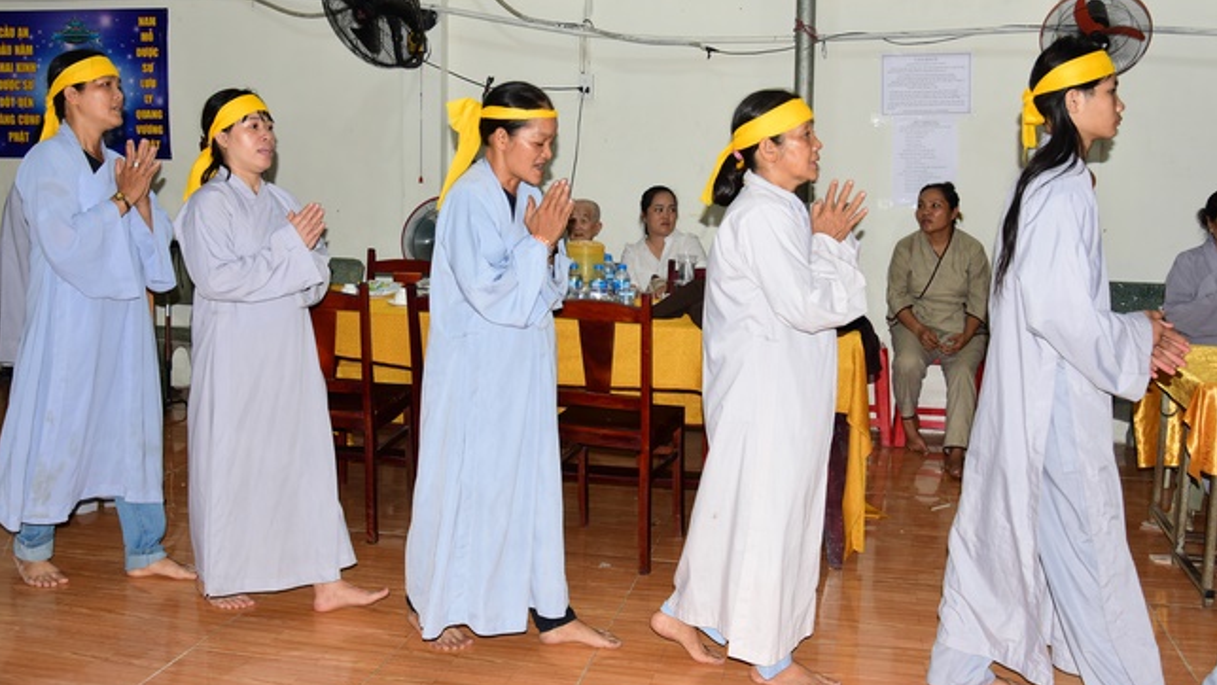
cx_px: 609
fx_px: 1162
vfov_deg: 32.8
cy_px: 305
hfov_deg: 55.3
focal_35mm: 36
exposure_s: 1/80
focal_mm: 34
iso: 640
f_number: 5
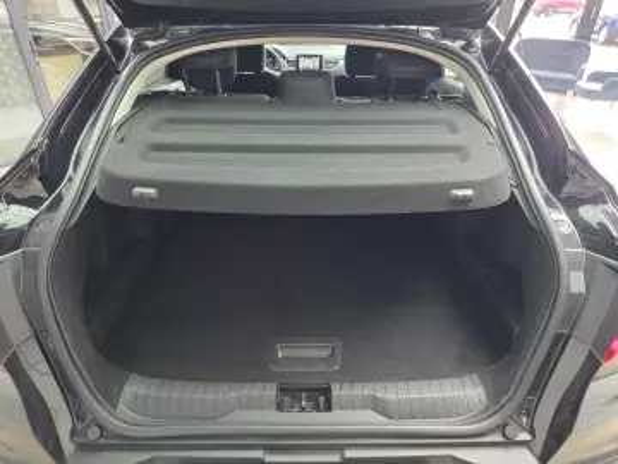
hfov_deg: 73.9
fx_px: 411
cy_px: 232
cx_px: 309
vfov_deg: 58.9
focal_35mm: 23
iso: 500
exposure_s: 1/100
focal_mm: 6.25
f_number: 1.7
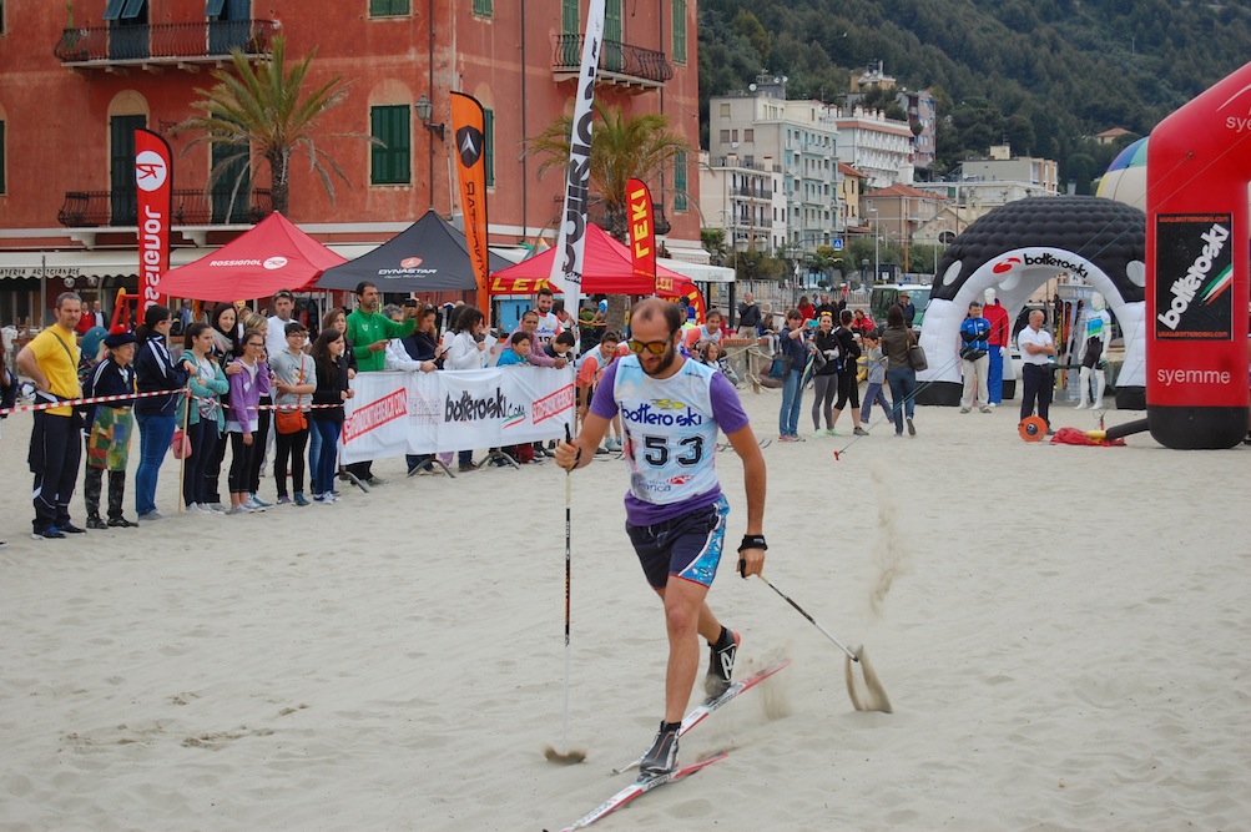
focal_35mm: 82
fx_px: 2864
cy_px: 416
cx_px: 626
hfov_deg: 24.6
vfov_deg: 16.5
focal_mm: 55
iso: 400
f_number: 5.6
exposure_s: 1/640
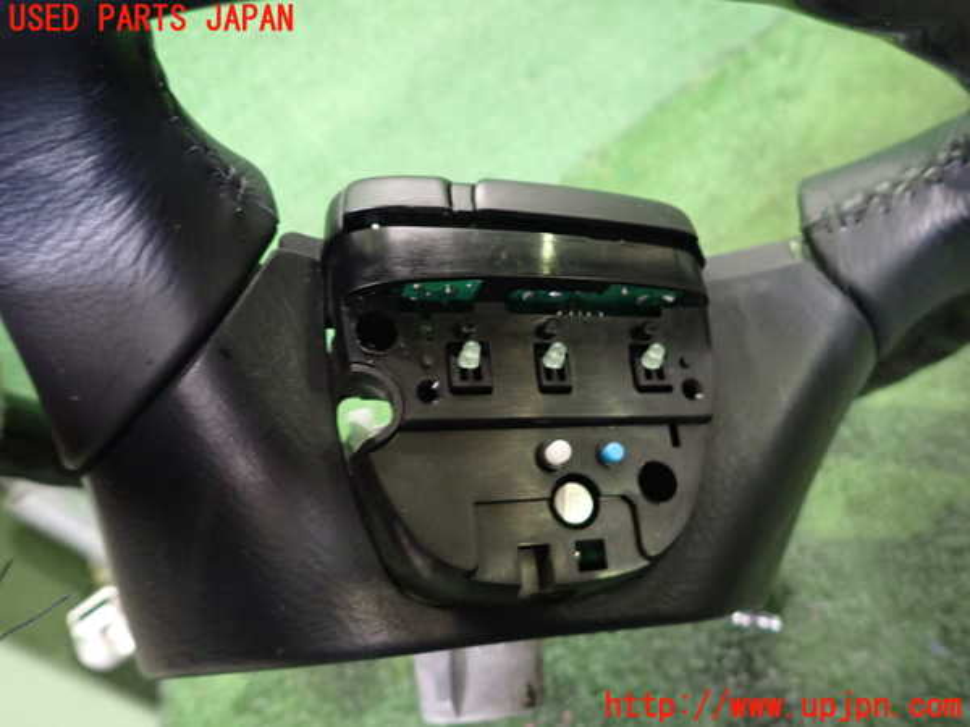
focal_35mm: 25
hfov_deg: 69.4
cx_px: 485
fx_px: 701
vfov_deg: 54.9
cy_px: 364
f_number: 2
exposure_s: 1/25
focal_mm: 4.5
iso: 800
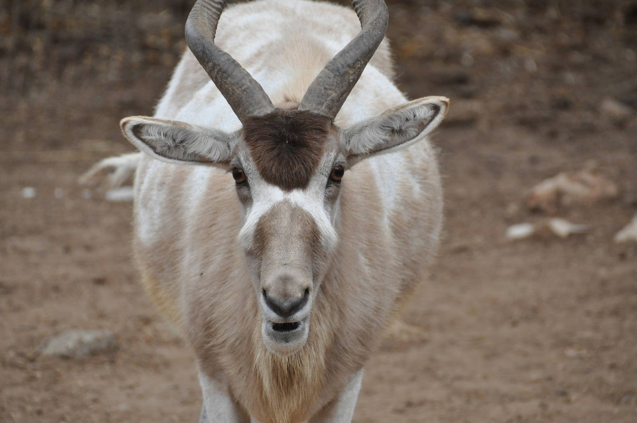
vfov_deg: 3.0
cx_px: 318
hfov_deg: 4.6
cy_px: 212
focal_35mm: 450
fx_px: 7953
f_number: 8
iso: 1000
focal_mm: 300
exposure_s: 1/1000
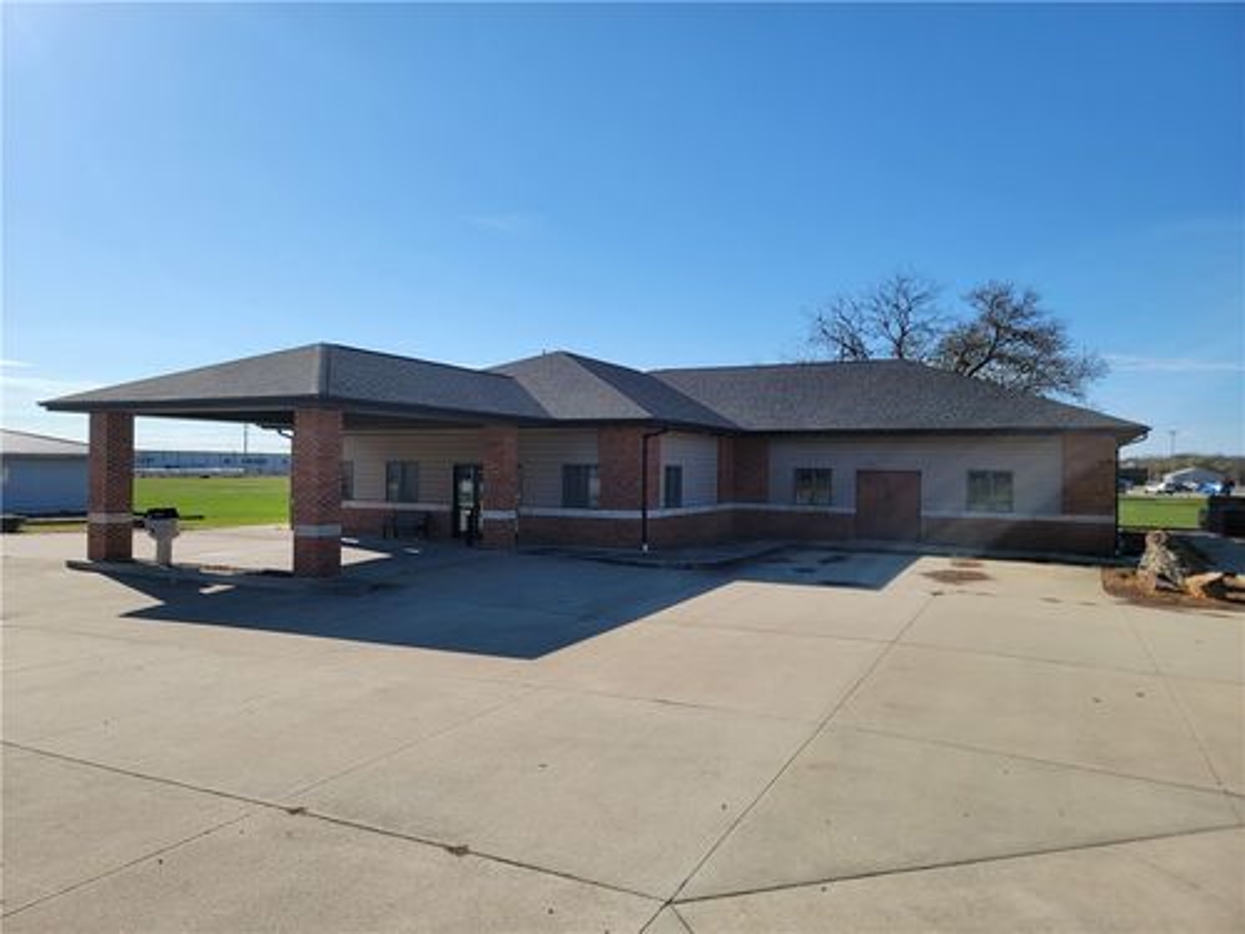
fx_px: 863
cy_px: 467
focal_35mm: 24
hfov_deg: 71.6
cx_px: 622
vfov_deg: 56.8
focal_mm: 6.7
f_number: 1.8
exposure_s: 1/1195
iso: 16
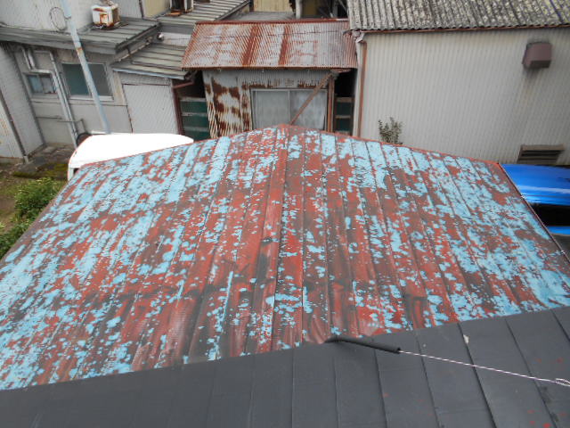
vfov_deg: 53.1
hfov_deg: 67.3
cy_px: 214
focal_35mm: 26
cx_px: 285
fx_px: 428
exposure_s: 1/320
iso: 80
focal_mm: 4.6
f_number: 3.2
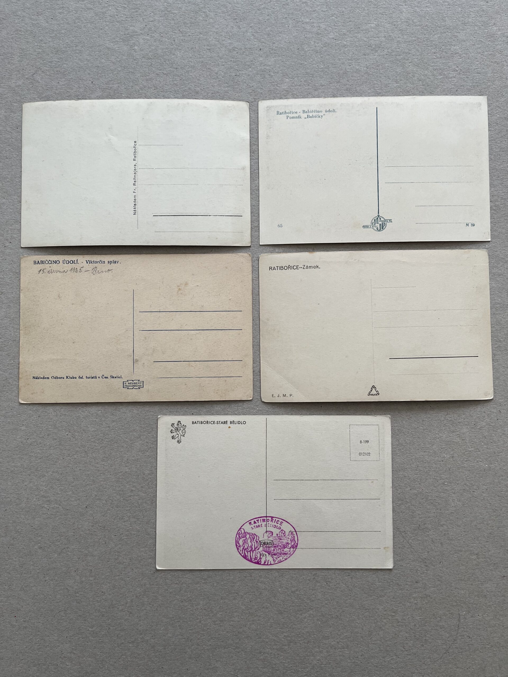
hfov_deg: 53.1
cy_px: 338
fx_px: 509
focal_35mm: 26
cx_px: 254
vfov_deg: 67.3
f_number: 1.6
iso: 50
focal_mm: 5.1
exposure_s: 1/121
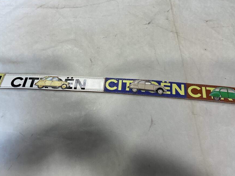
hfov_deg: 59.9
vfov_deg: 46.8
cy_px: 89
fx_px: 204
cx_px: 115
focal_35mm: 30
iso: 50
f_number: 1.8
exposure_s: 1/100
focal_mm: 3
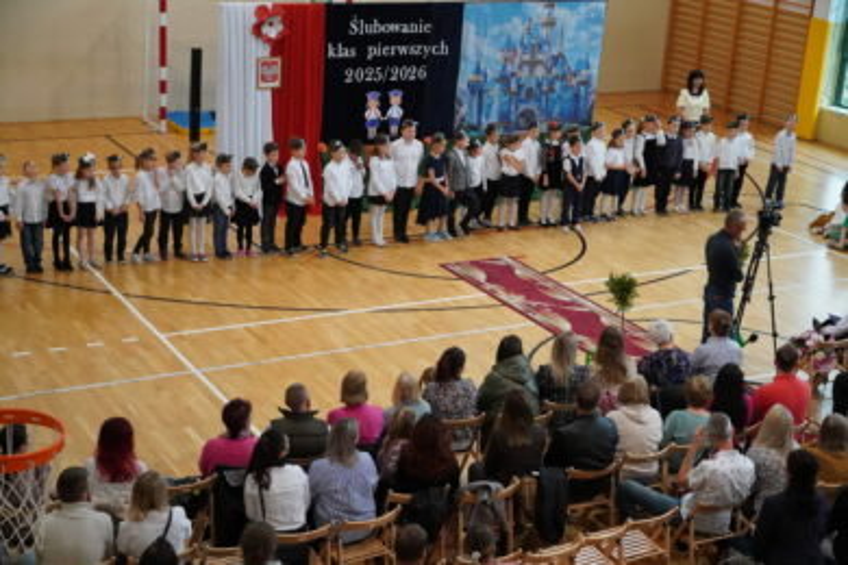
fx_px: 1413
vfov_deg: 22.6
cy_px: 282
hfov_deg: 33.4
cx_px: 424
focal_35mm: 60
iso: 4000
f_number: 5
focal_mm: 40
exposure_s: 1/160
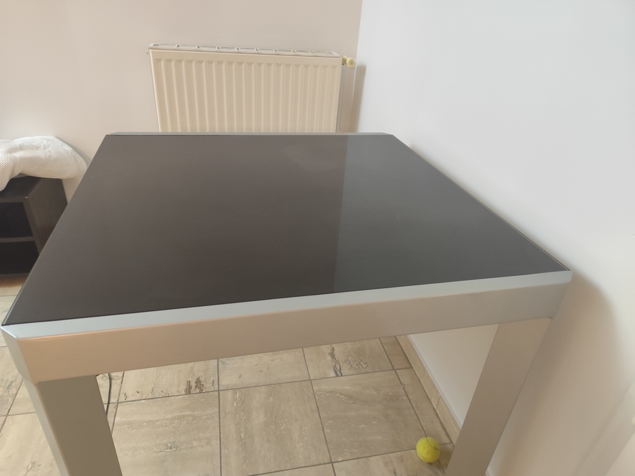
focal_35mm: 23
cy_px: 238
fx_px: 422
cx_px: 318
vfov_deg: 58.9
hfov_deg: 73.9
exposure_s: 1/25
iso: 1250
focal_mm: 6.19
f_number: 1.65
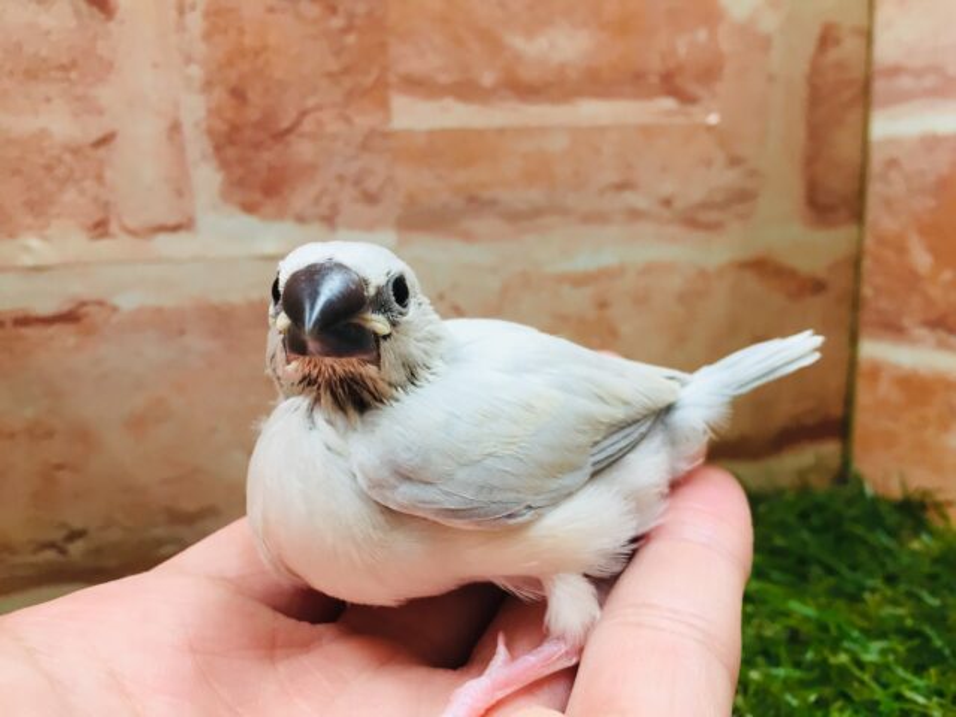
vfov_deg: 48.2
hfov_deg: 61.7
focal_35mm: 29
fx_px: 801
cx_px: 478
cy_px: 358
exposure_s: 1/30
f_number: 2.2
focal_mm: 4.15
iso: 64
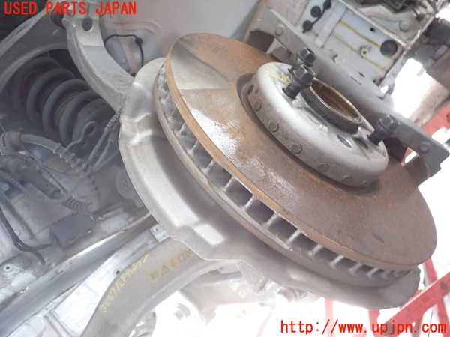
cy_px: 168
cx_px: 225
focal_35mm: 30
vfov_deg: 46.8
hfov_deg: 60.0
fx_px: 390
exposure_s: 1/30
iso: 320
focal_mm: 5.4
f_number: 2.3
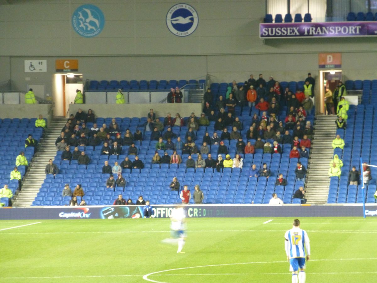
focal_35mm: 249
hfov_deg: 8.0
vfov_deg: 6.0
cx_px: 188
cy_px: 142
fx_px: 2712
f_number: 5.7
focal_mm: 44.4
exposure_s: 1/8
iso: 640
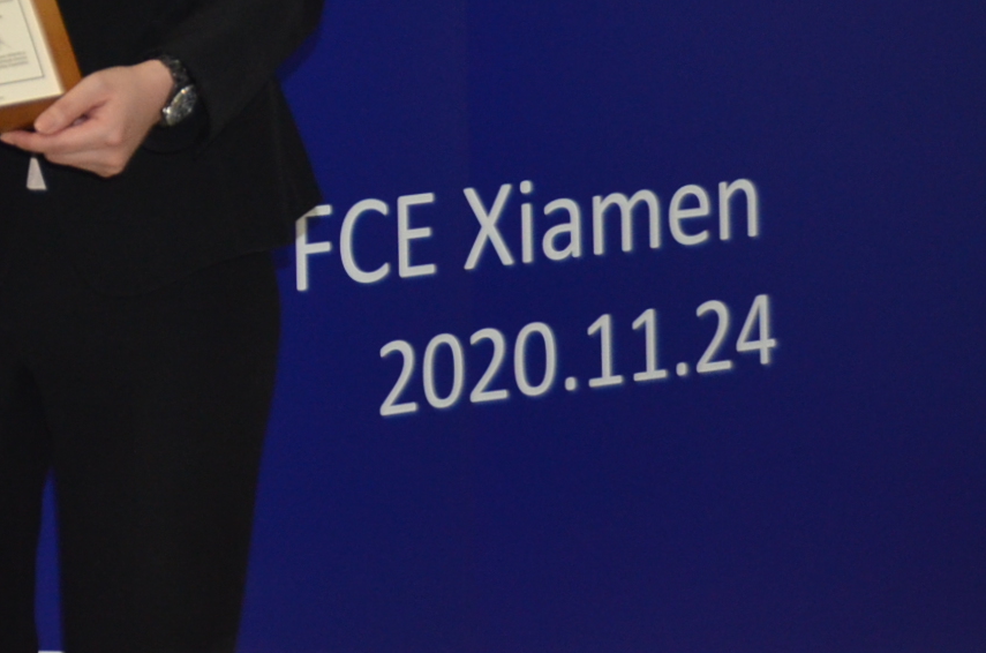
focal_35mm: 147
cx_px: -293
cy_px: -278
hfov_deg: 13.5
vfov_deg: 9.1
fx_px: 4017
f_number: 4.2
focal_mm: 34
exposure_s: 1/60
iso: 800
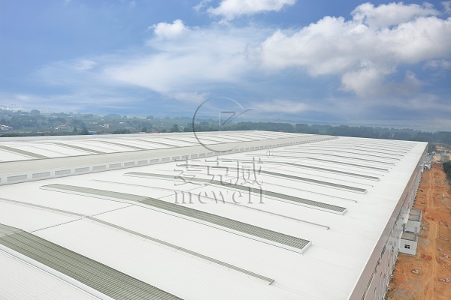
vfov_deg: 46.4
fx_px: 351
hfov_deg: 65.5
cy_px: 150
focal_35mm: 28
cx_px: 226
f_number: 4.5
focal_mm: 10.26
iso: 100
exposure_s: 1/160
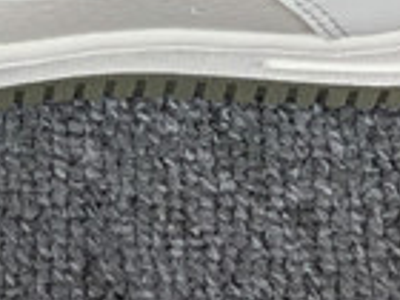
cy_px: -601
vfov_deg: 6.7
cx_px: 14
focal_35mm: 199
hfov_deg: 9.9
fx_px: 2300
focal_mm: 3.3
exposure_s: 1/409
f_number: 2.4
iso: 25
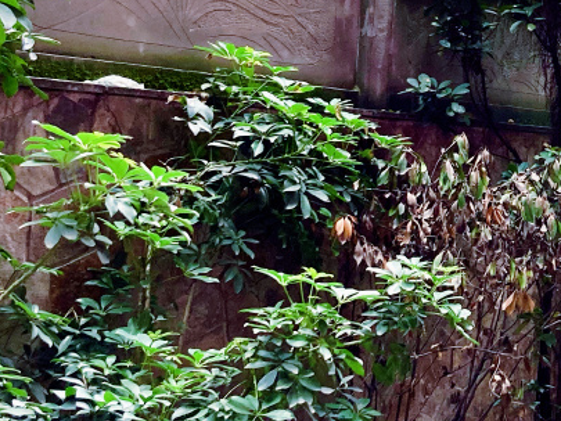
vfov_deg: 17.5
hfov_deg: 21.7
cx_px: 691
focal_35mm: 83
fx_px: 1346
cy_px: 50
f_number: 1.8
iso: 100
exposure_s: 1/60
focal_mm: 3.99
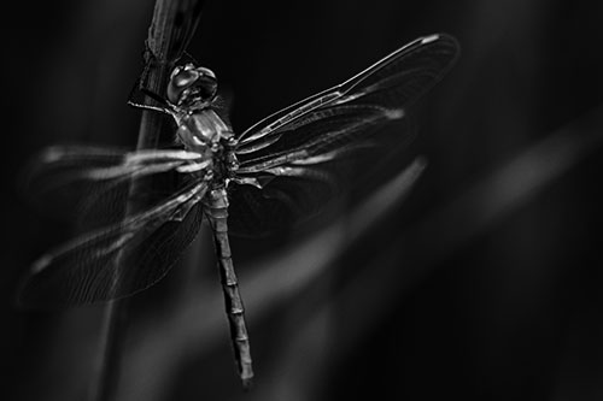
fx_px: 3516
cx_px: 302
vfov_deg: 6.5
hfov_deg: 9.8
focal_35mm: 210
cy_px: 200
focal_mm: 210
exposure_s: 1/250
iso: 1600
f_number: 6.7
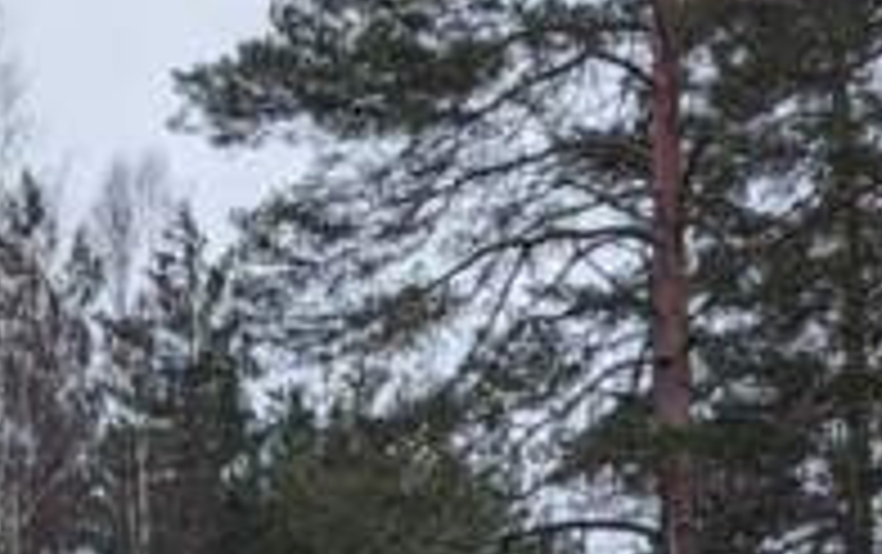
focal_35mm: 133
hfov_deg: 15.6
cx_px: 184
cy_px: 1151
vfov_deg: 9.2
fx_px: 3201
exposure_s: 1/682
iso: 39
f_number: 1.85
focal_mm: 6.81
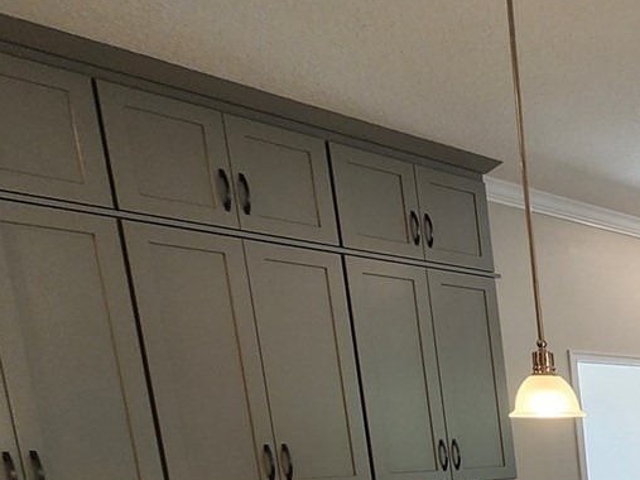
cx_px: 958
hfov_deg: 28.9
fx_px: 758
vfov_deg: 30.2
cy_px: 568
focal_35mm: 41
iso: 125
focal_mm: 2.2
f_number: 2.2
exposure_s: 1/60
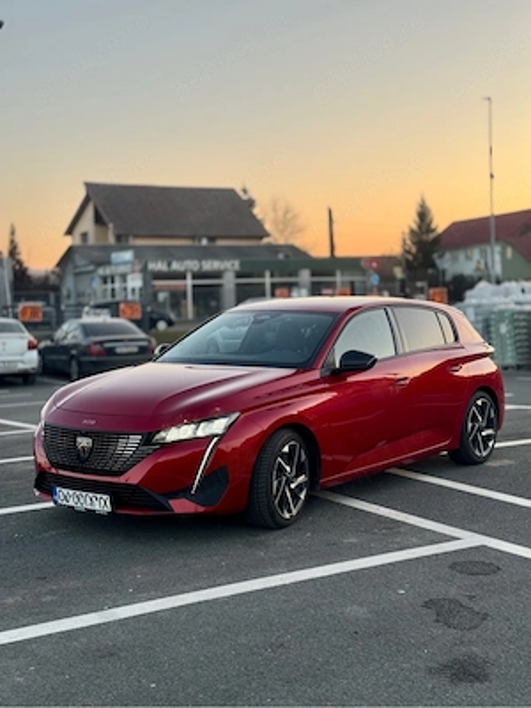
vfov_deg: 39.7
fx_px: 982
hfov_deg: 30.3
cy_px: 354
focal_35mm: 48
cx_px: 266
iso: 64
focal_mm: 6.76
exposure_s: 1/232
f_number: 1.78
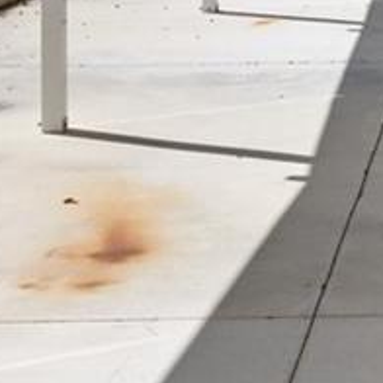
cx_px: 518
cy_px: -215
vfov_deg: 13.1
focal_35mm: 125
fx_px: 1565
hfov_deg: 13.4
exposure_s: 1/250
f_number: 8
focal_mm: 12
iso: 100
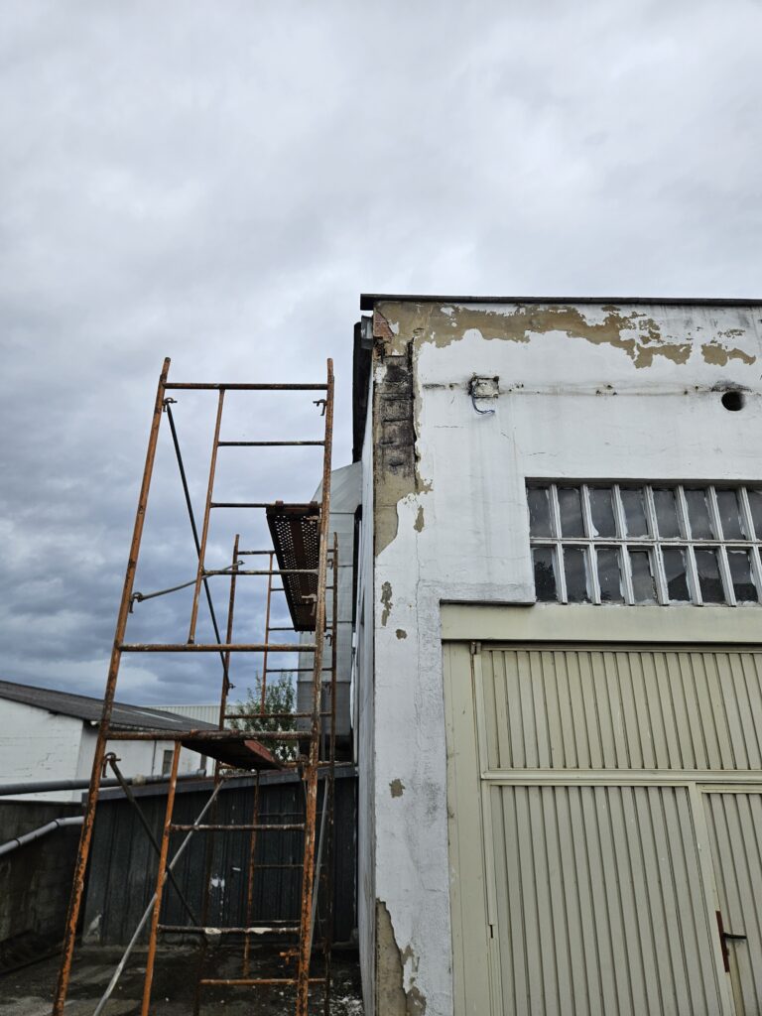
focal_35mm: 23
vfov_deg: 73.9
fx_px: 675
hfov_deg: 58.9
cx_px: 381
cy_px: 508
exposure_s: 1/3892
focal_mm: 5.4
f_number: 1.8
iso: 25
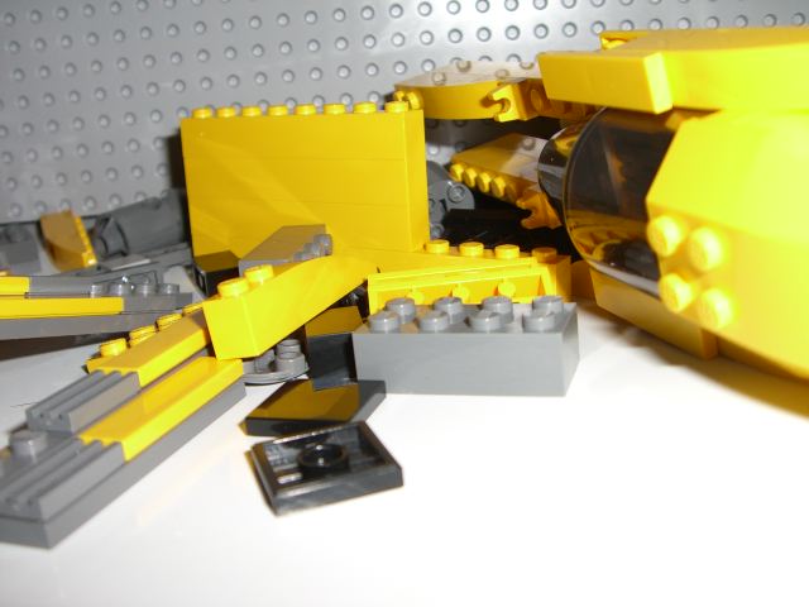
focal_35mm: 38
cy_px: 304
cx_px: 404
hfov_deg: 49.0
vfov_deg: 37.7
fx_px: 888
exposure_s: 1/60
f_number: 2.7
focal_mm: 6.2
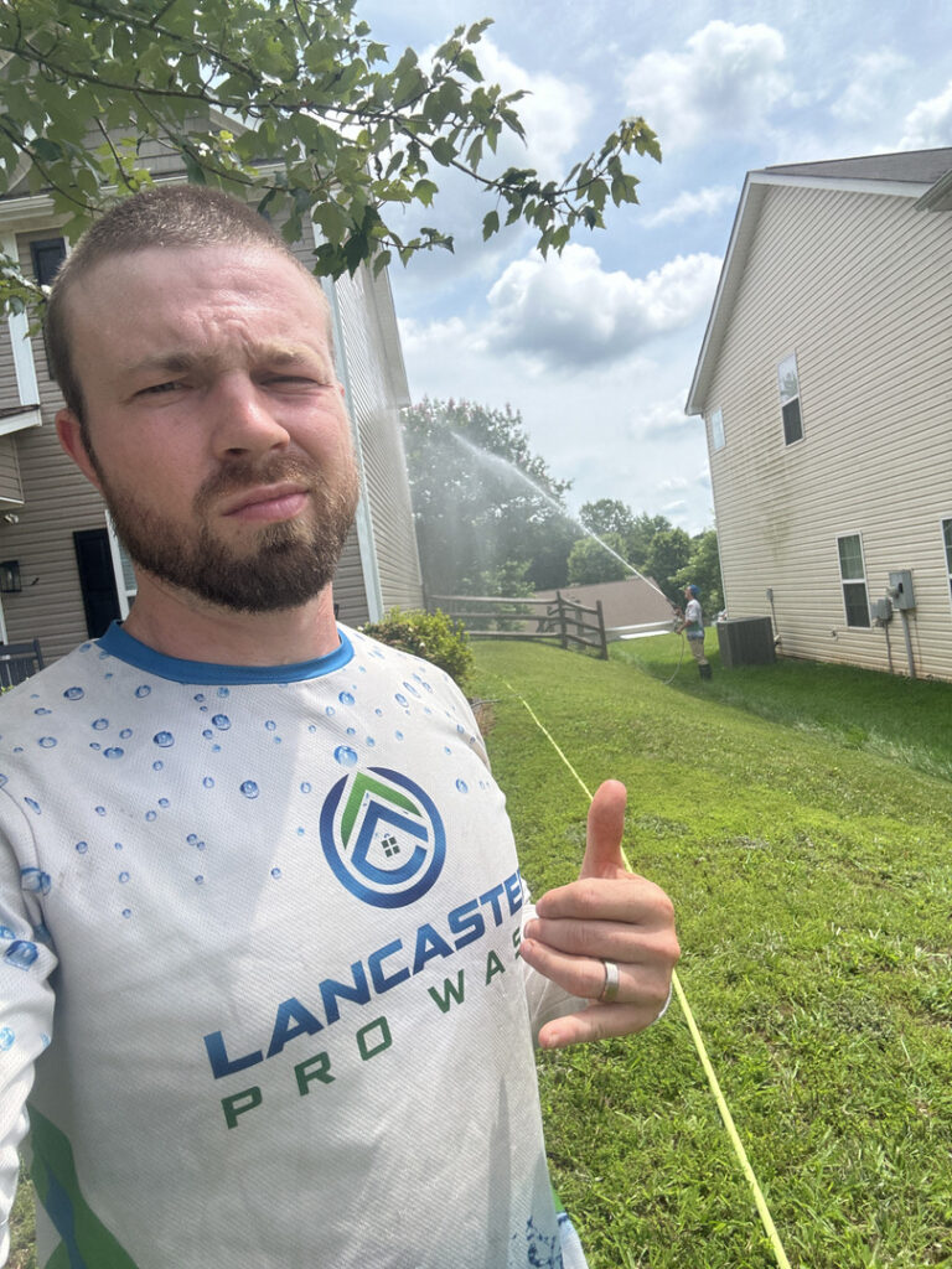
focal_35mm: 23
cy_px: 634
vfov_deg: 73.9
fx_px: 843
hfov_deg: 58.9
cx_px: 476
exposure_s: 1/711
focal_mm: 2.69
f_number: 1.9
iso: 25
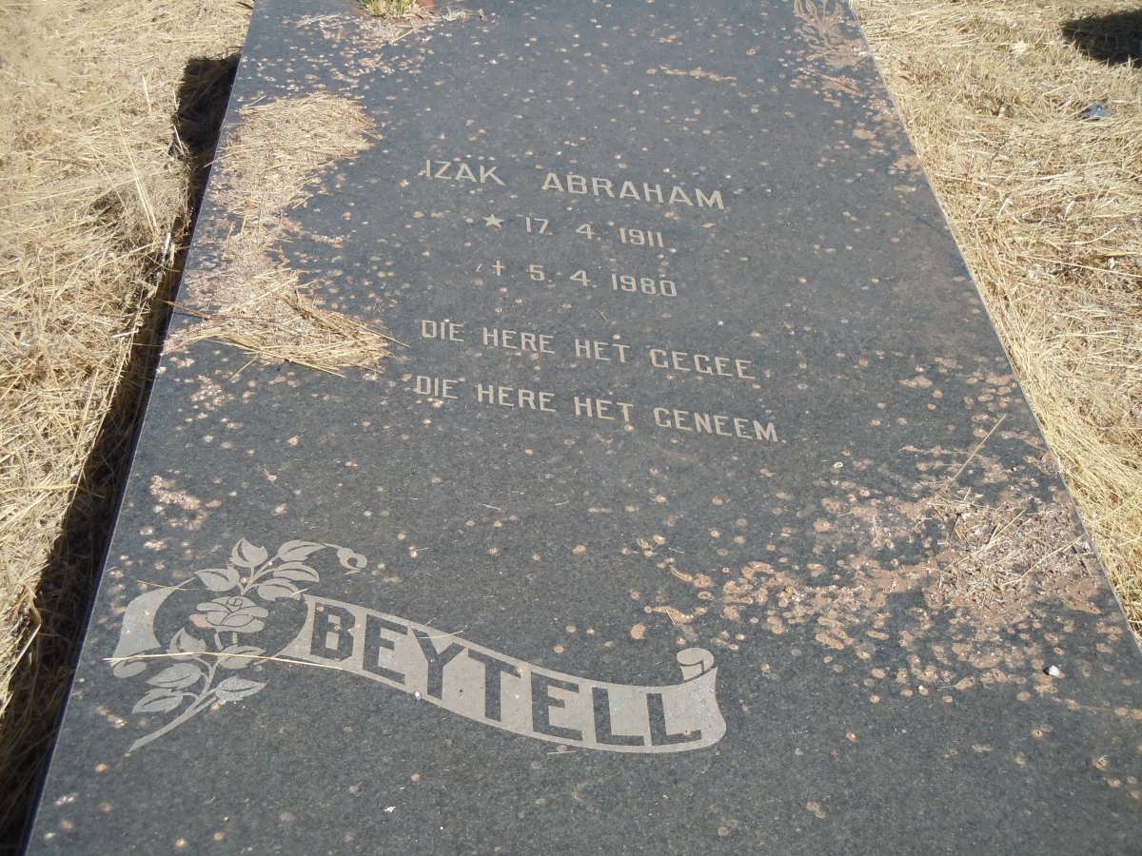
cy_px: 428
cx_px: 571
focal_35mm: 59
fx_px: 1946
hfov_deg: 32.7
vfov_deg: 24.8
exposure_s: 1/320
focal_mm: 10.6
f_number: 8
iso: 200
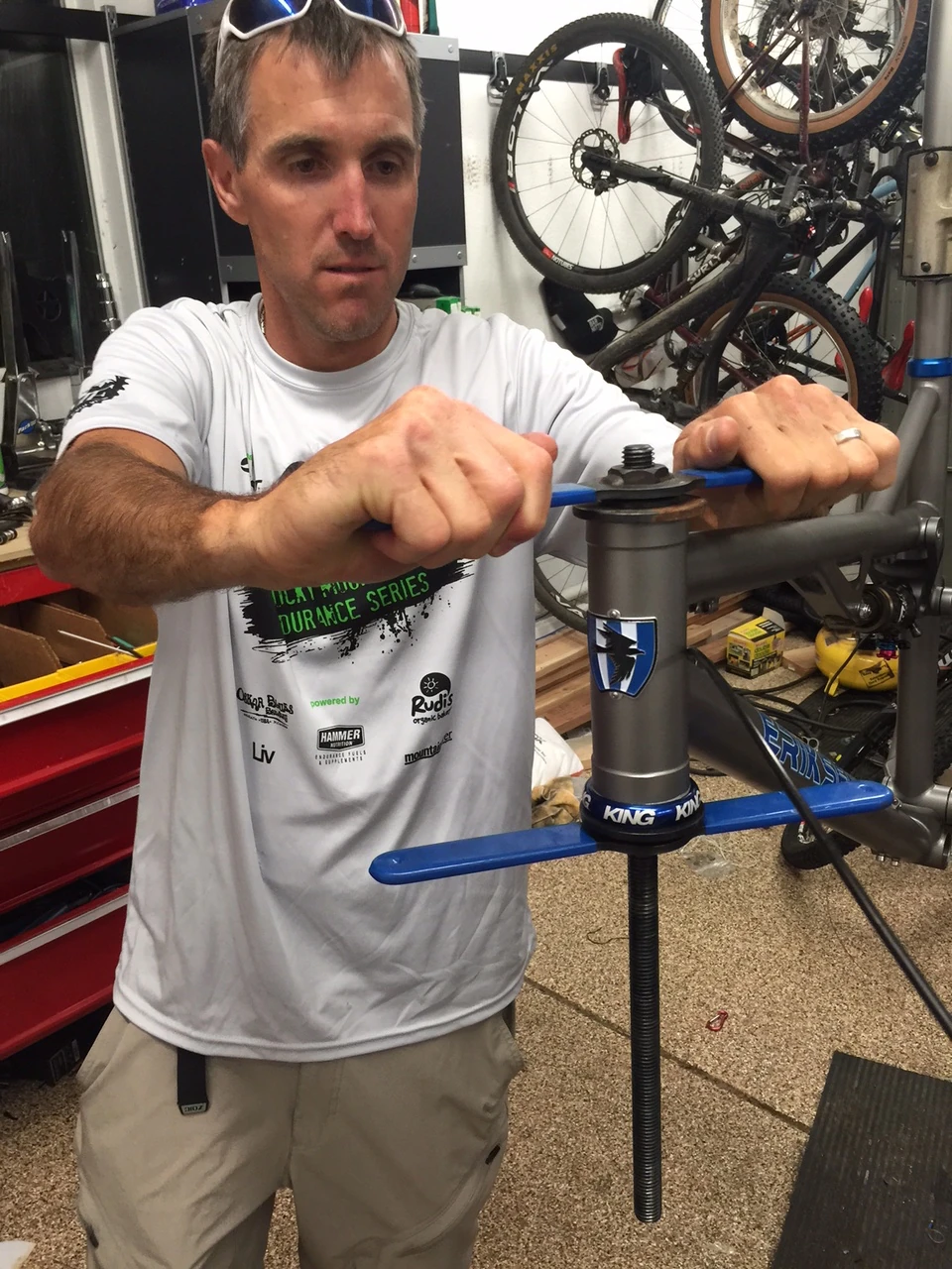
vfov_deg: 61.7
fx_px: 1063
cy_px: 634
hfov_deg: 48.2
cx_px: 476
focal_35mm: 29
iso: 50
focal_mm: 4.15
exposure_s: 1/15
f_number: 2.2
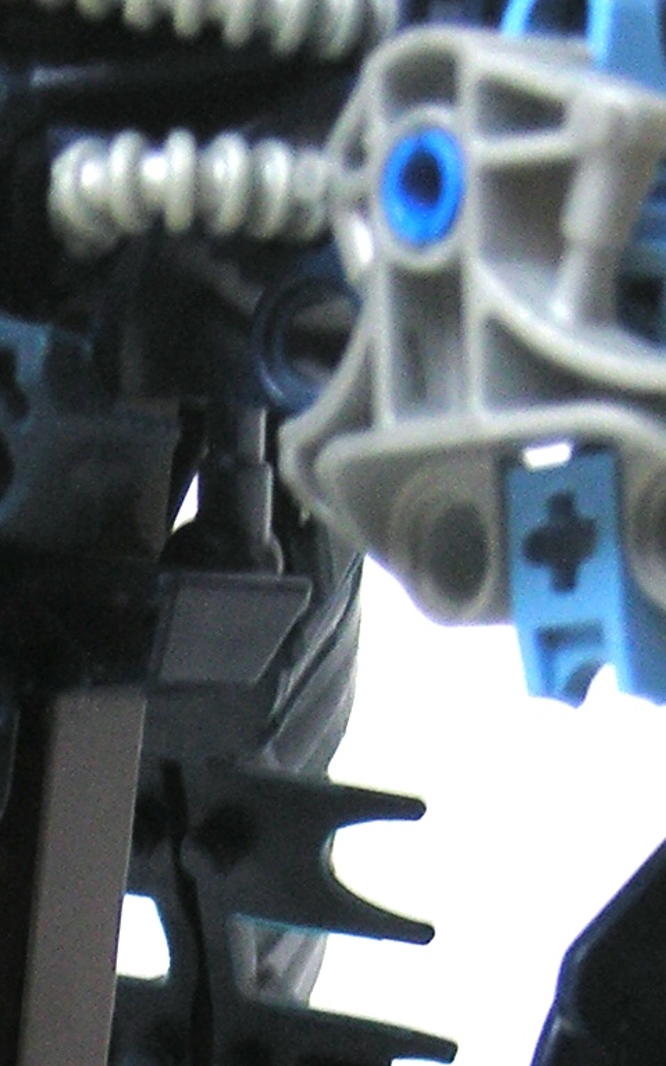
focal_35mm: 167
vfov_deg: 12.1
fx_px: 4853
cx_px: -133
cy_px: 1432
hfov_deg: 7.8
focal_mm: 9.3
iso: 50
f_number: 3.1
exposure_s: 1/5.9
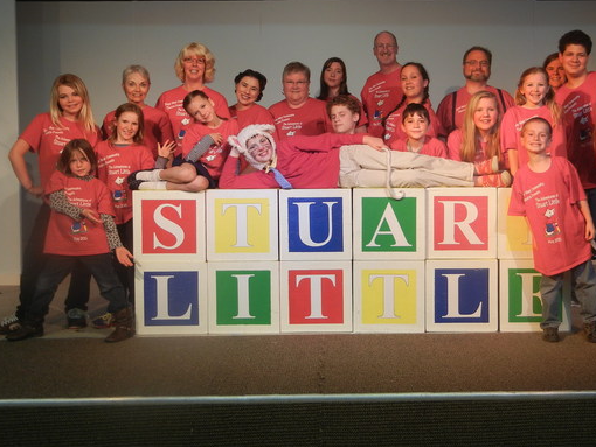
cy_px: 187
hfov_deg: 39.4
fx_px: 827
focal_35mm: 48
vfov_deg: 30.2
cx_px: 368
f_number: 3.6
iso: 160
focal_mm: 6.2
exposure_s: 1/31.7
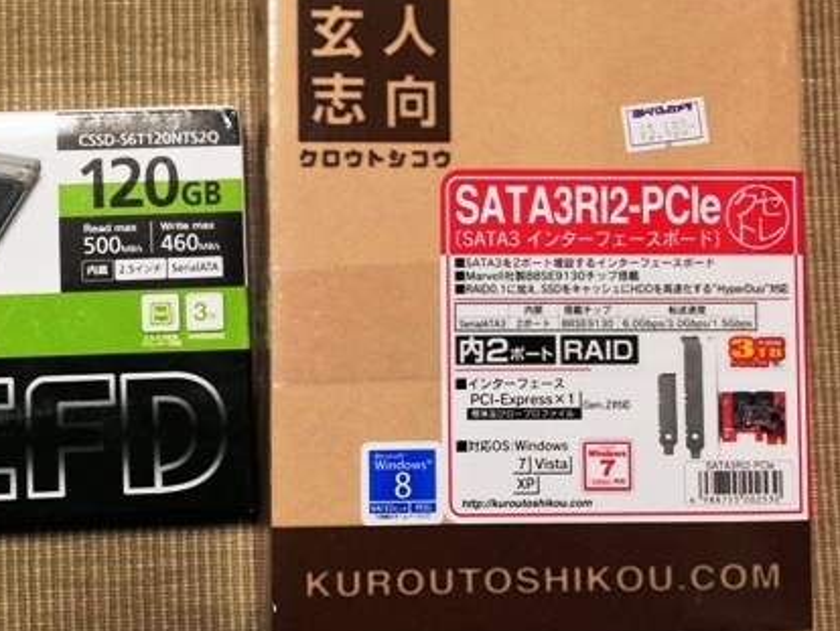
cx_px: 233
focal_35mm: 51
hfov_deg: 36.8
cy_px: 274
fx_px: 1238
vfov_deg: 28.6
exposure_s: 1/20
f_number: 2.4
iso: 125
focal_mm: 4.13
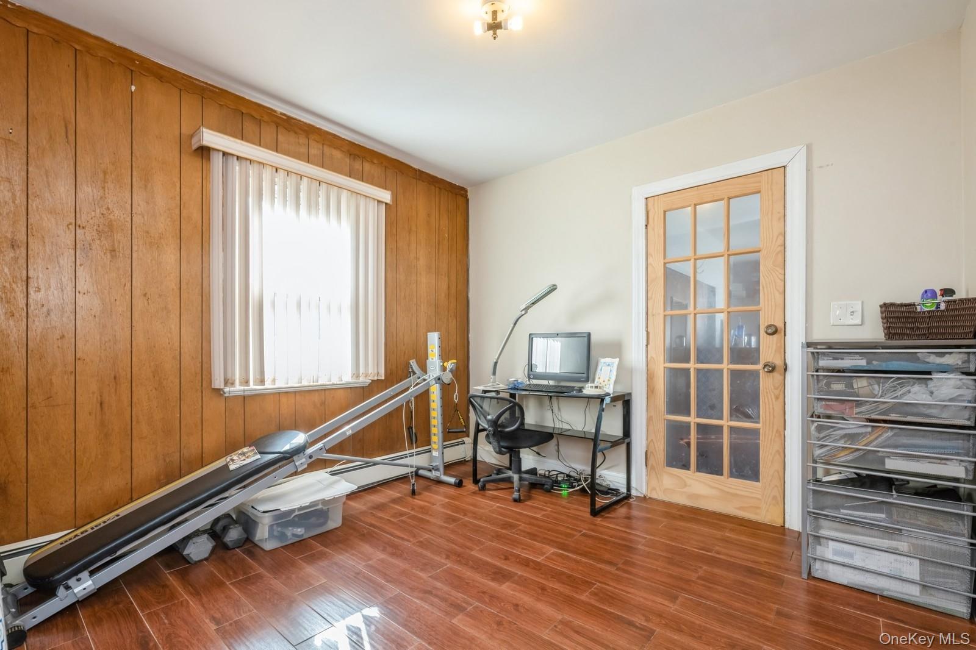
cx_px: 488
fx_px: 434
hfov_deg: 96.7
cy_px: 325
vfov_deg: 73.7
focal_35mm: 16
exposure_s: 1/15
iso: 400
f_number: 11
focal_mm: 16
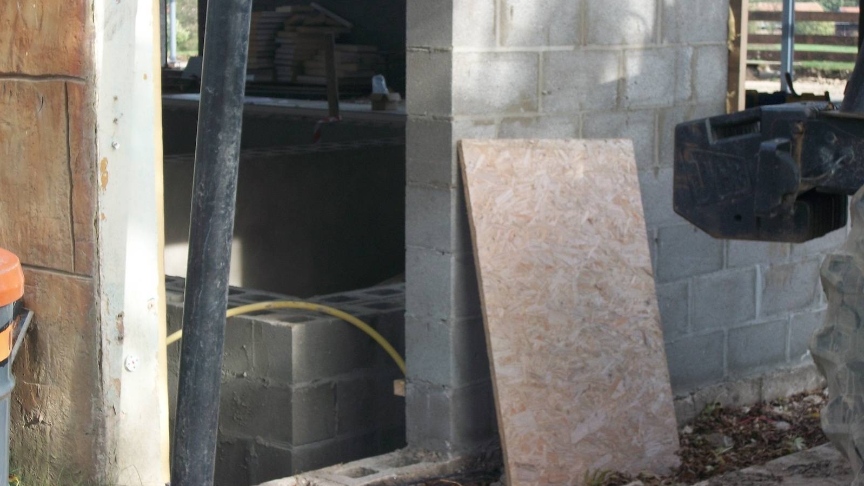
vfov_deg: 14.4
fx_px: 1924
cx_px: 432
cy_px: 191
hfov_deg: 25.3
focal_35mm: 84
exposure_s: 1/100
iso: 80
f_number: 4.6
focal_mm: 13.7
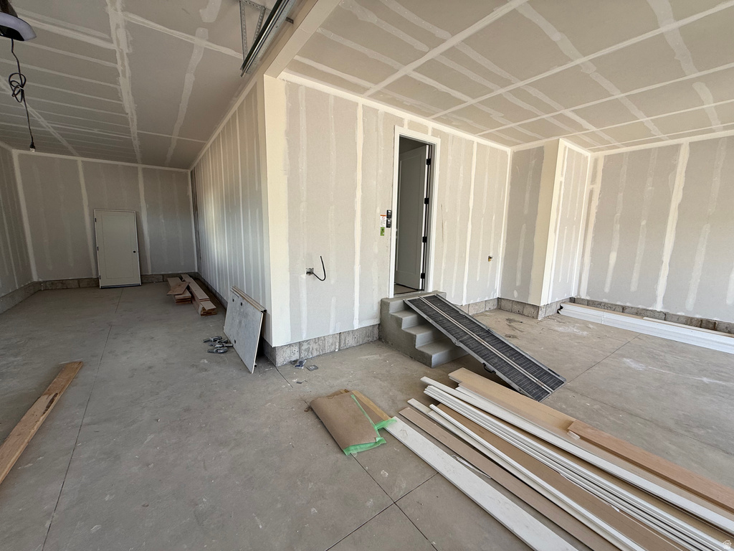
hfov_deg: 102.1
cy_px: 276
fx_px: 297
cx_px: 367
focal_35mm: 14
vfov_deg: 85.7
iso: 40
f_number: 2.2
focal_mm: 2.22
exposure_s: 1/99
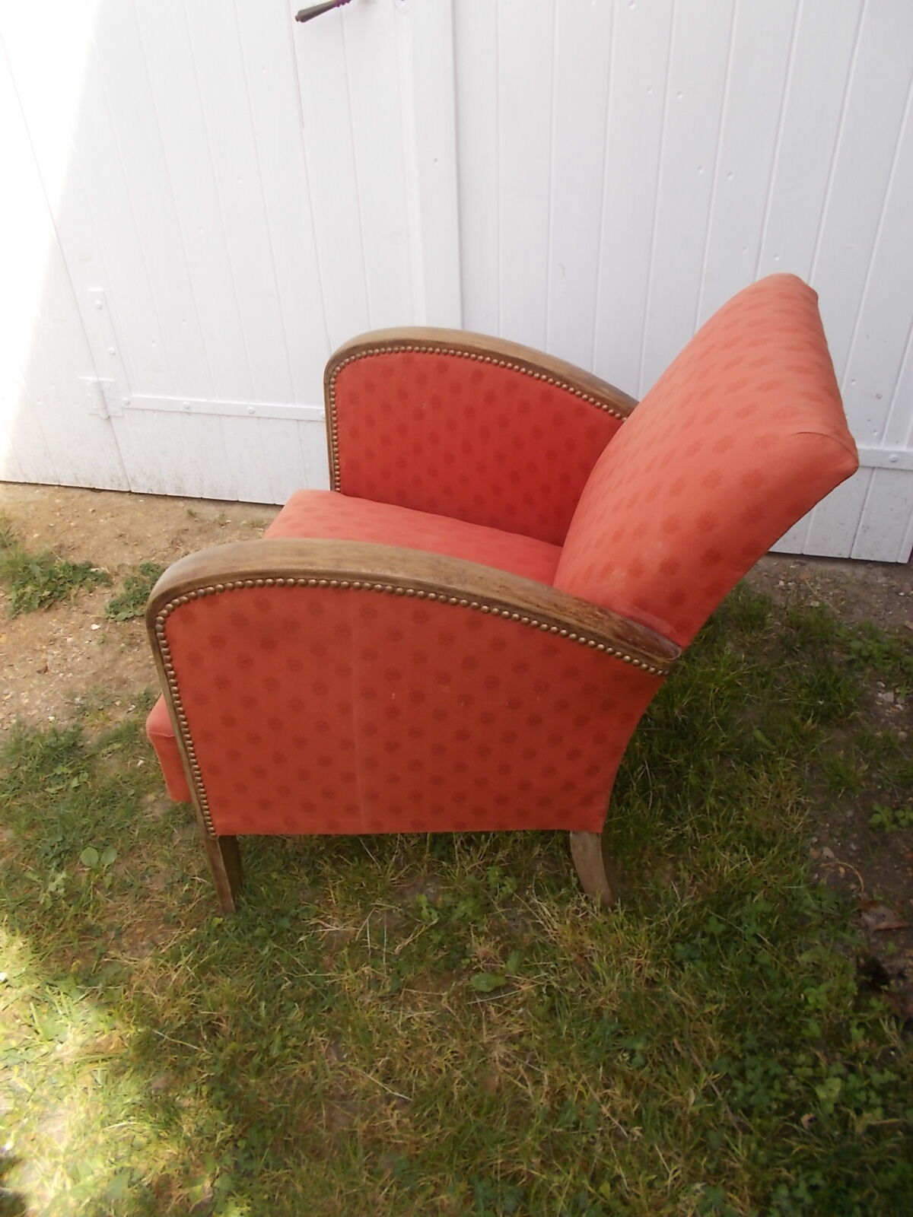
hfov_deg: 53.1
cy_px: 608
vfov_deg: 67.3
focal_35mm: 26
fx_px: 914
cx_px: 456
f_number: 3.2
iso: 80
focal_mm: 4.6
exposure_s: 1/250
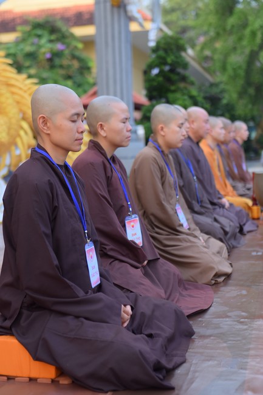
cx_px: 132
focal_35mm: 62
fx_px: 680
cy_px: 198
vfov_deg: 32.4
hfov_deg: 21.9
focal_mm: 62
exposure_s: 1/125
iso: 250
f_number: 3.2
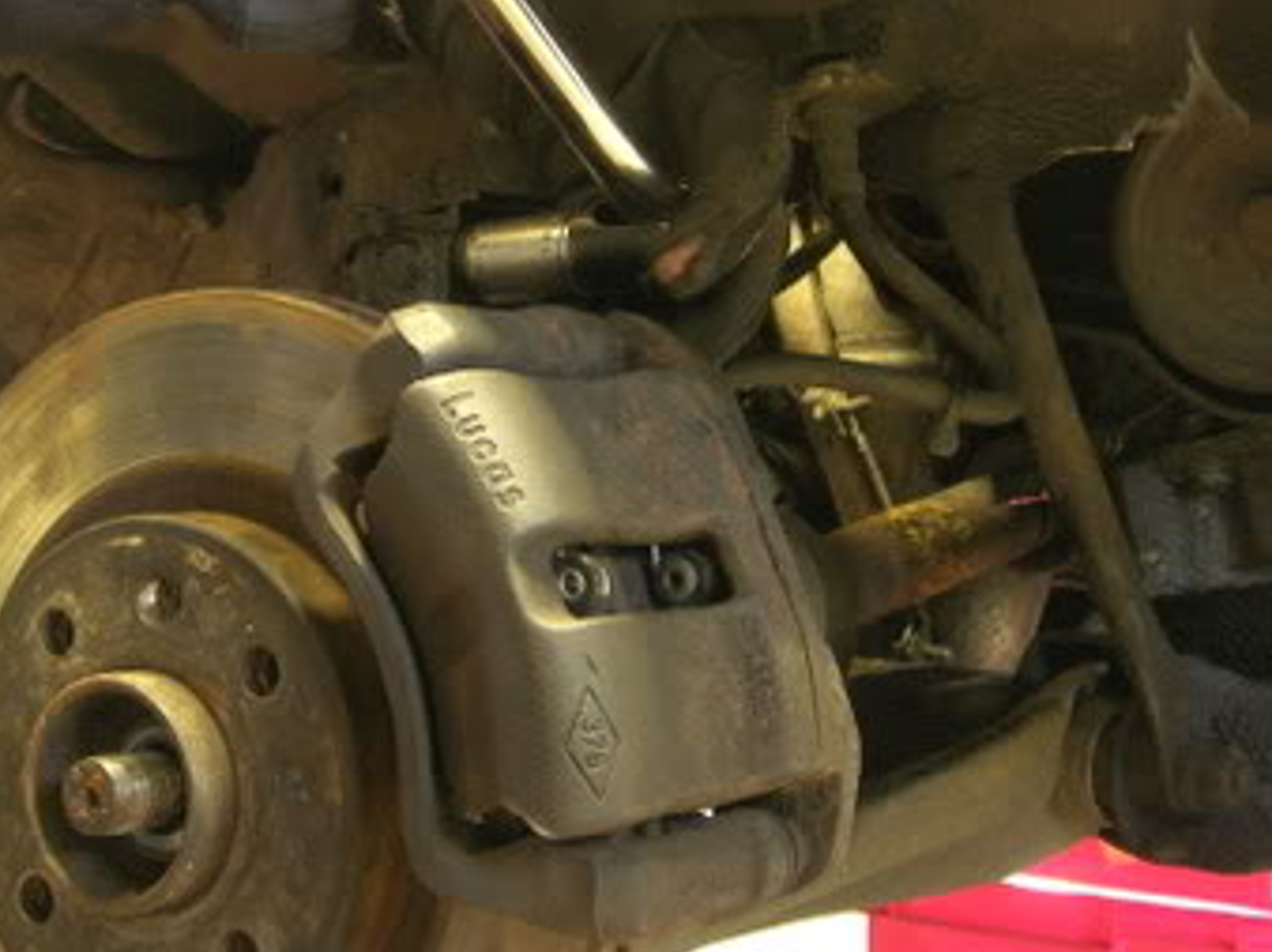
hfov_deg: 27.0
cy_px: 173
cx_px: 527
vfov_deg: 20.2
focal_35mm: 72
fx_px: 2644
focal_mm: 7.8
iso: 200
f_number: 2.8
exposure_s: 1.05
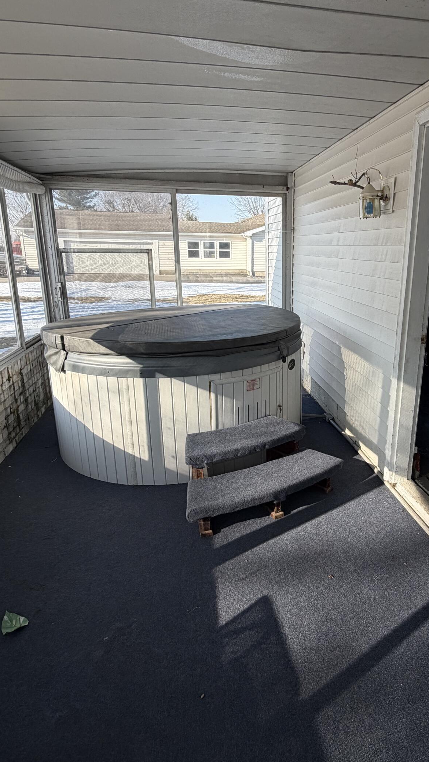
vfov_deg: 81.1
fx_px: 445
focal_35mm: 22
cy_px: 359
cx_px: 308
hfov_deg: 49.9
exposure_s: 1/502
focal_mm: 2.22
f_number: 2.2
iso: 50
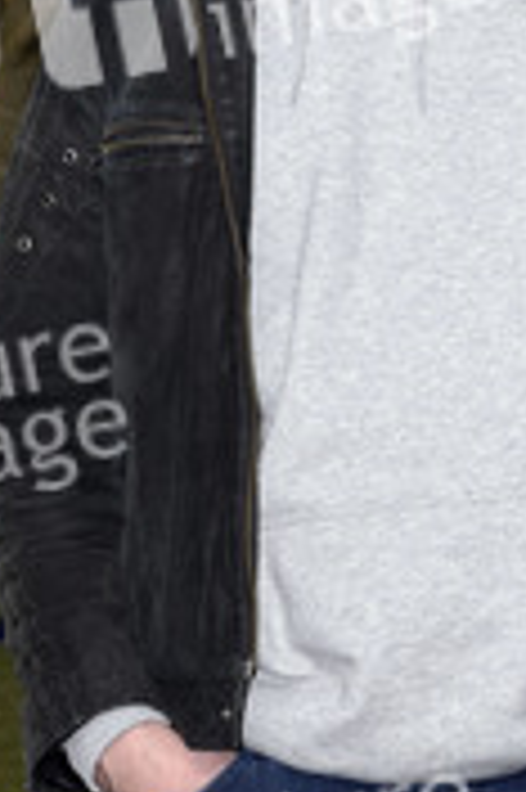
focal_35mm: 195
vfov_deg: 10.5
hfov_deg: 7.0
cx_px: 387
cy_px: 207
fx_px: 4282
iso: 400
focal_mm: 86
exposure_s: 1/160
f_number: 11
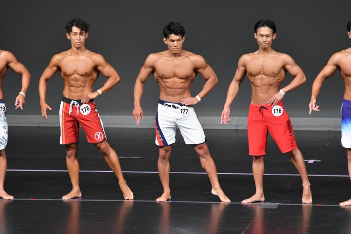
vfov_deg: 4.4
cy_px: 117
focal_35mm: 315
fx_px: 3070
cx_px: 176
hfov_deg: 6.5
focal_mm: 210
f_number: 5.6
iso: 4000
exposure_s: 1/400
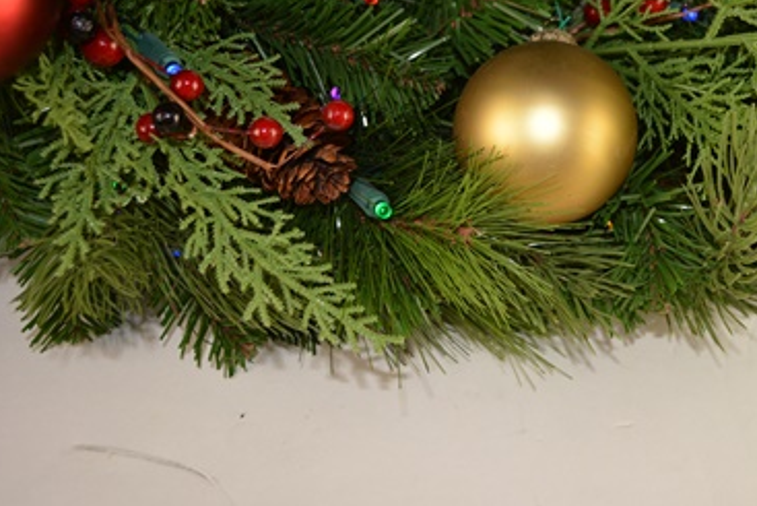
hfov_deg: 39.6
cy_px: 128
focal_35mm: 49
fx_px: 1031
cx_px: 538
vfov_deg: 27.2
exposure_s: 1/125
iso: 180
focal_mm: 20
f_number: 3.8
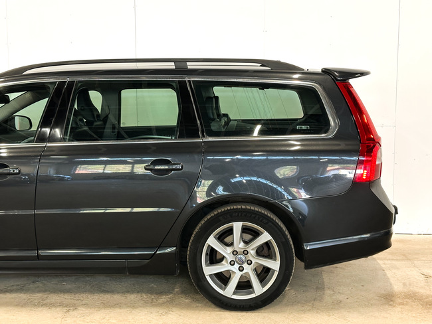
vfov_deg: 30.3
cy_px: 162
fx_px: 599
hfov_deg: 39.6
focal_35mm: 48
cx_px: 216
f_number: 1.8
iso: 160
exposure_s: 1/50
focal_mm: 6.86
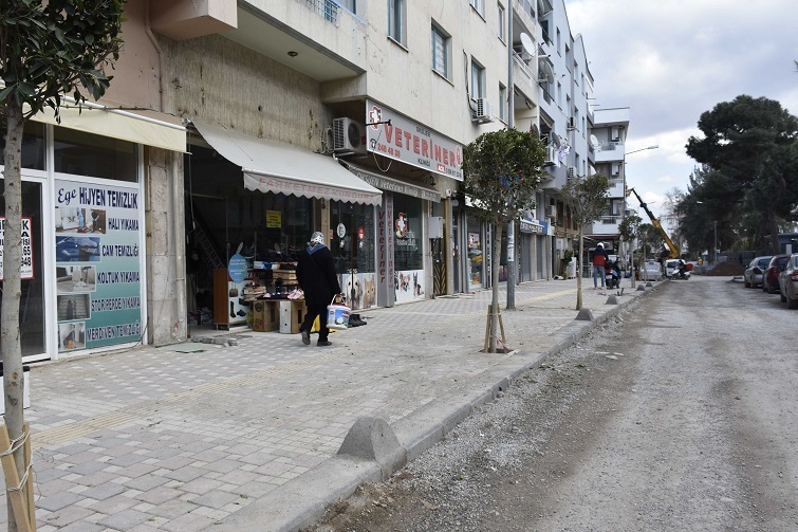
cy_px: 266
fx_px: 598
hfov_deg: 67.4
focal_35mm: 27
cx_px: 399
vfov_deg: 47.9
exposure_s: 1/500
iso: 360
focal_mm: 18
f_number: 8
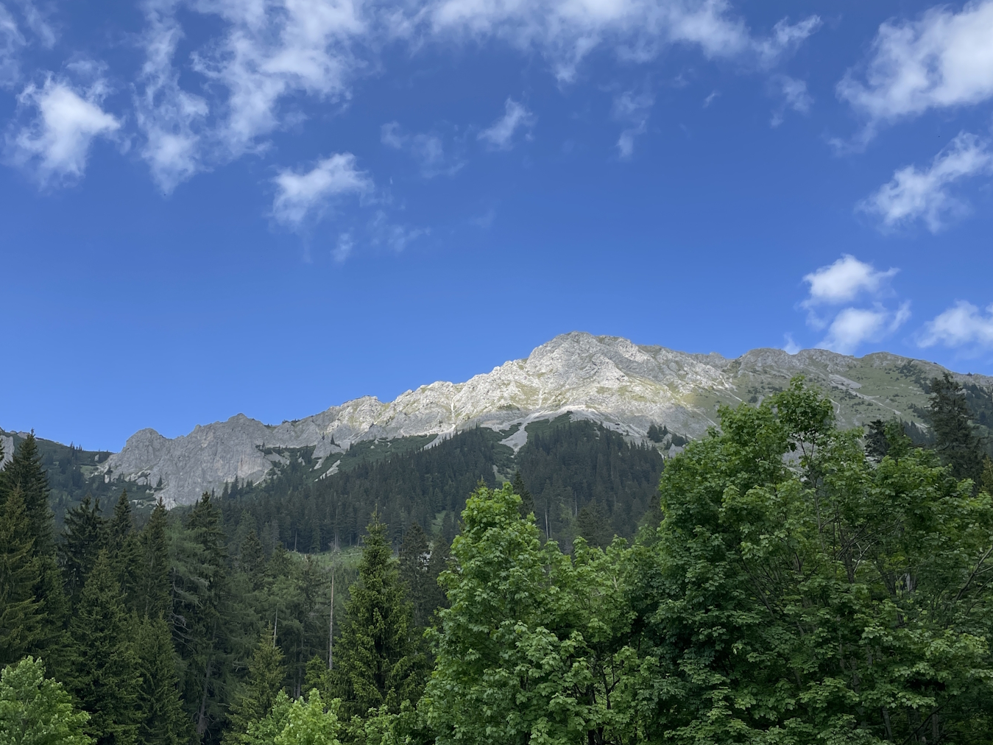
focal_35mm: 37
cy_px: 341
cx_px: 443
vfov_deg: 38.6
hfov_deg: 50.0
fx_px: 1061
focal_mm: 4.2
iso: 32
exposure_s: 1/2564
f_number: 1.6
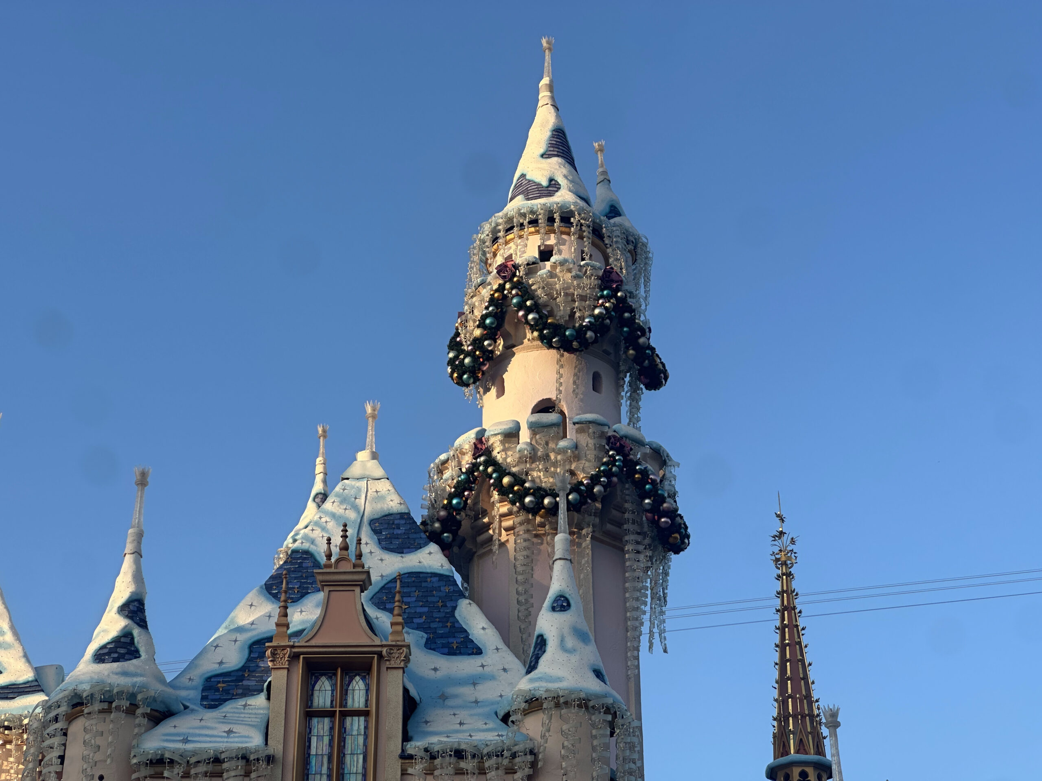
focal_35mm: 77
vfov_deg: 19.1
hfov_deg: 25.3
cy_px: 390
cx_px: 521
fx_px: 2318
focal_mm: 9
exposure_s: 1/239
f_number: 2.8
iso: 32
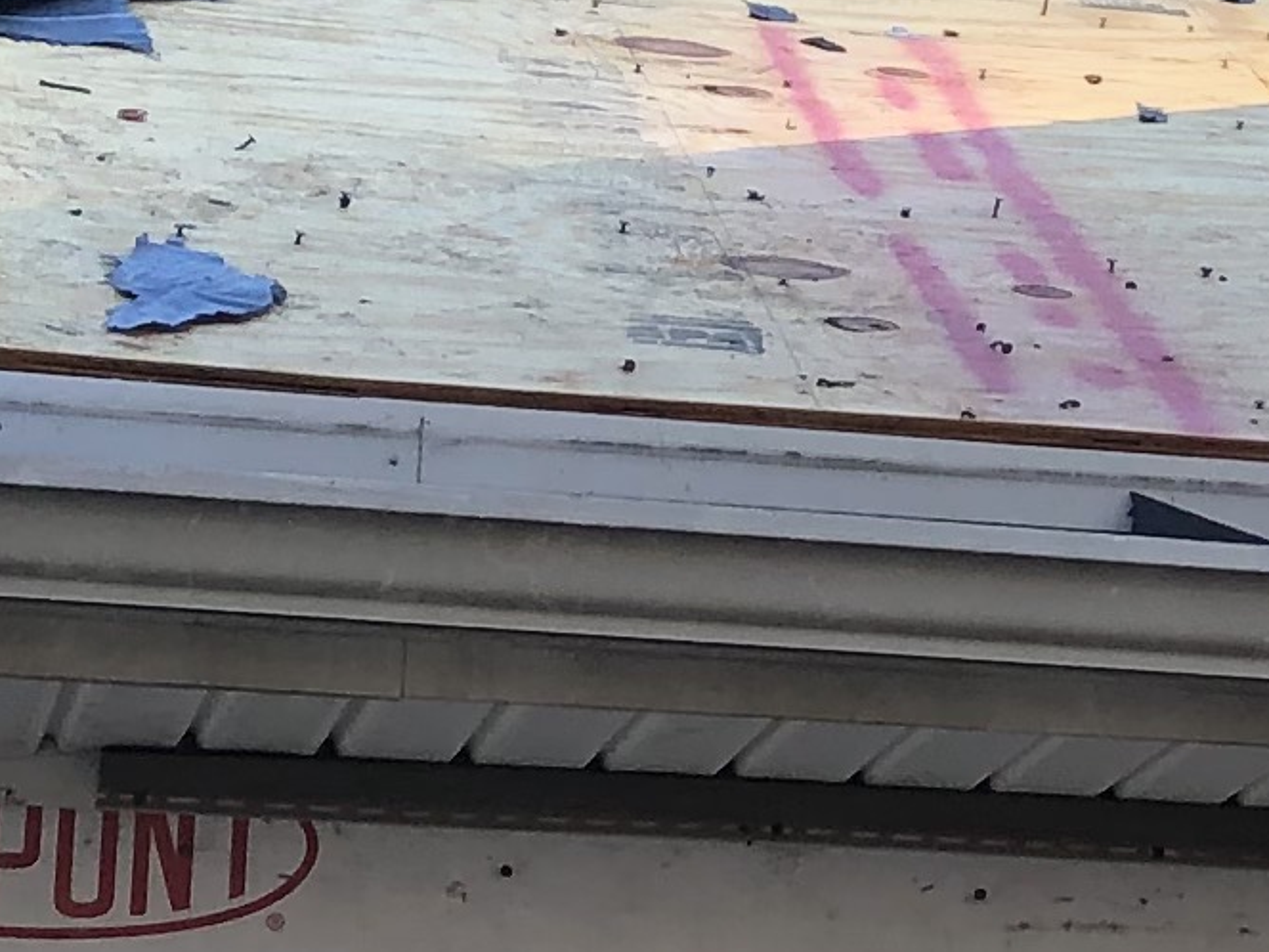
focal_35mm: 170
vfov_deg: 8.7
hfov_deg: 11.2
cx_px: 1848
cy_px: 382
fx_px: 6232
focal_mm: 3.99
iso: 20
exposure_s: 1/220
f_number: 1.8
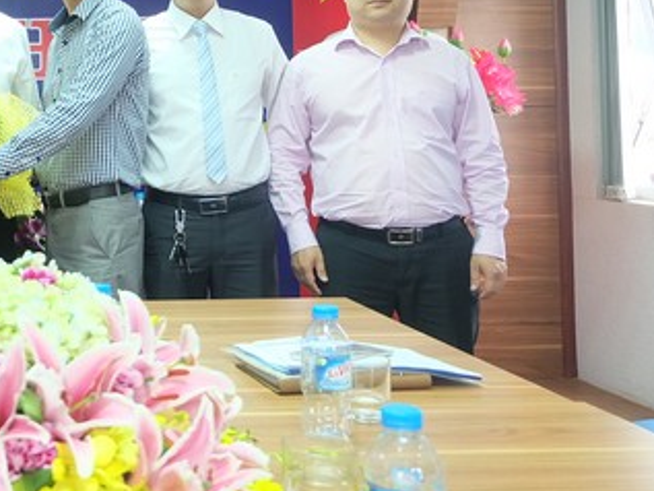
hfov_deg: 32.9
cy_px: 92
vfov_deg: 27.9
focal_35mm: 51
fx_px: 964
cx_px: -62
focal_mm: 16
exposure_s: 1/15
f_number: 3.5
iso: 800
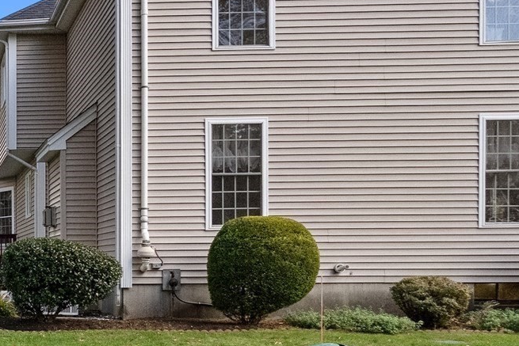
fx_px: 721
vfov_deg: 26.7
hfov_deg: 33.0
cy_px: 255
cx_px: -92
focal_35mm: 50
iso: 320
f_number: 8
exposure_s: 1/15
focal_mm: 16
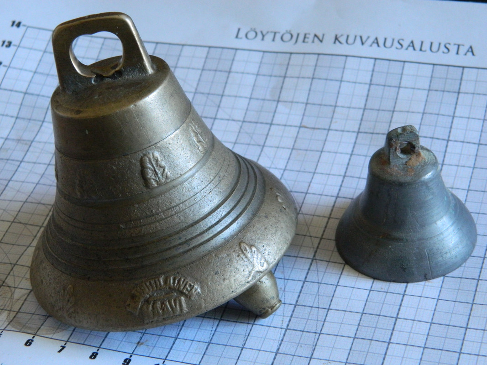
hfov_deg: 19.1
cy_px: 182
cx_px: 244
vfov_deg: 14.4
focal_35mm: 103
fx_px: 1449
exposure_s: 1/30
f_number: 4.5
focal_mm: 18.6
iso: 400
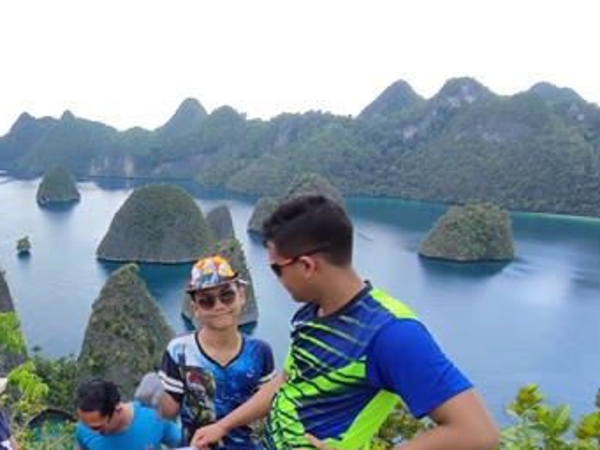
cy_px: 381
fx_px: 520
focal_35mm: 30
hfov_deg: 54.3
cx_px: 91
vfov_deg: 43.8
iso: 50
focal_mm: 1.65
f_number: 2.2
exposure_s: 1/423
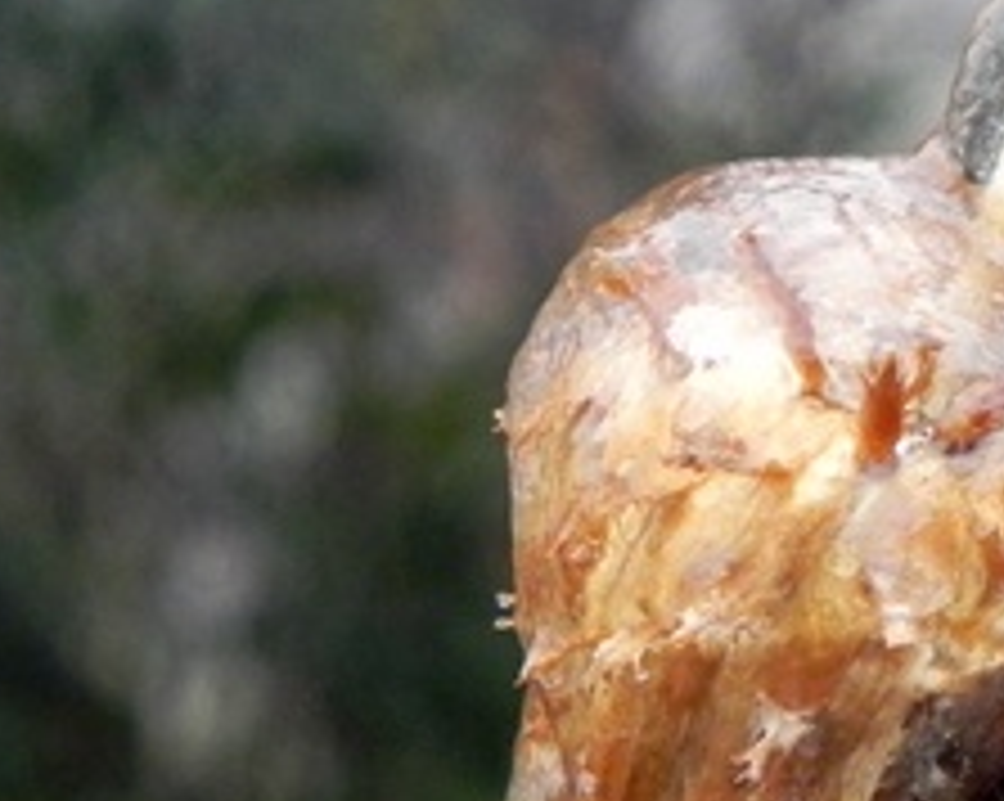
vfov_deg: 10.9
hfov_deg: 13.1
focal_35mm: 141
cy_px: 349
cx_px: 1360
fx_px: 4186
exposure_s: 1/125
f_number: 3.2
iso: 543
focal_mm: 8.2
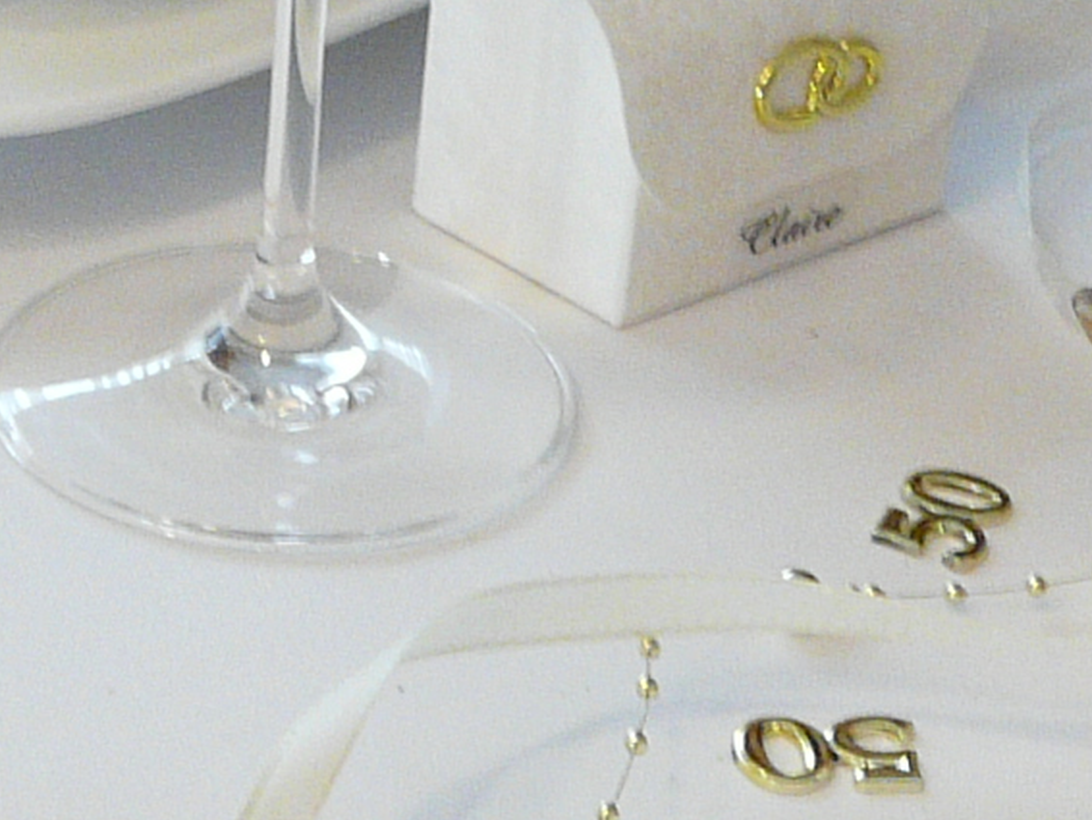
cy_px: 889
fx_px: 4103
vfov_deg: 11.3
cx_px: 390
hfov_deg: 15.1
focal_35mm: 130
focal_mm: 4.8
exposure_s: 1/20
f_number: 2.8
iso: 200
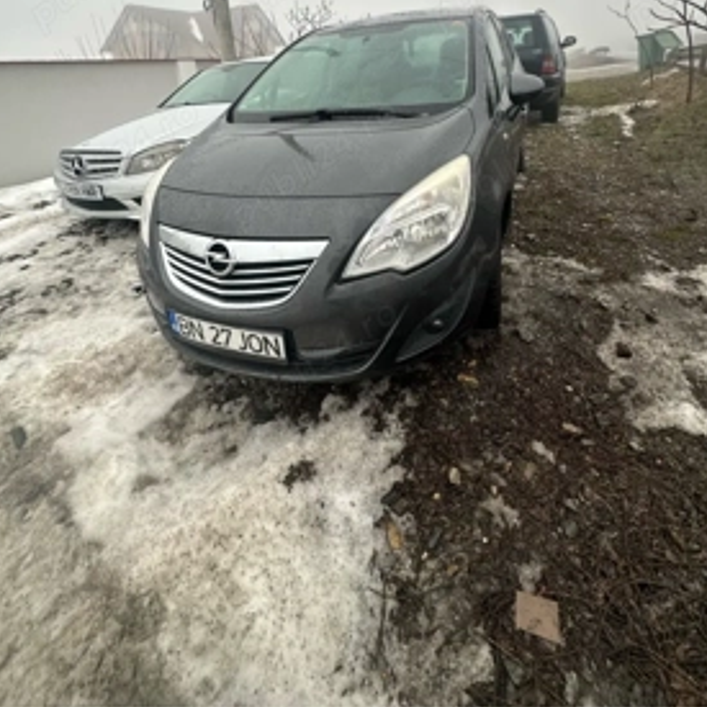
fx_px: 416
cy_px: 195
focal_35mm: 18
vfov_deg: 76.1
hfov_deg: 80.7
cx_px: 365
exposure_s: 1/99
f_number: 2.2
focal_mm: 2.22
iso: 50
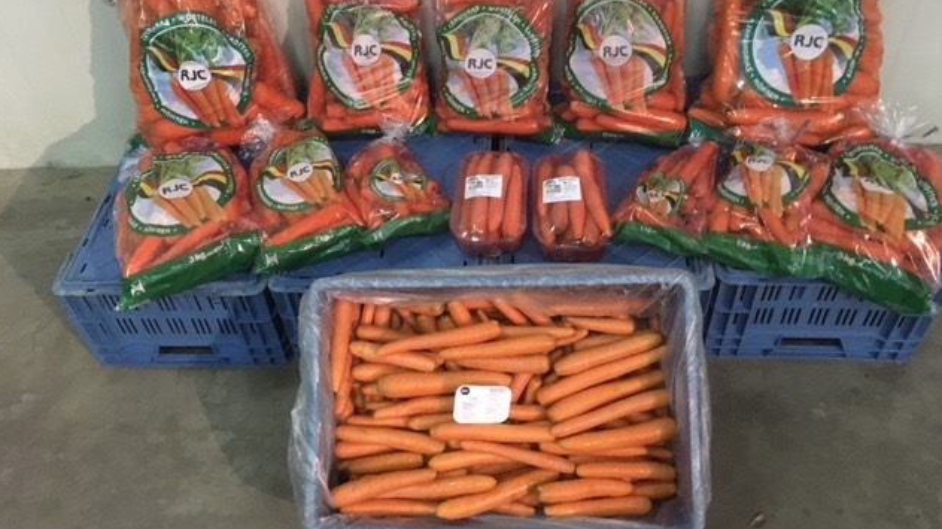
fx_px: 799
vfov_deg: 36.5
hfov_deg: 61.0
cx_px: 471
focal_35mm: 32
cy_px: 209
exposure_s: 1/17
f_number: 2.2
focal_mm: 4.15
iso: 500
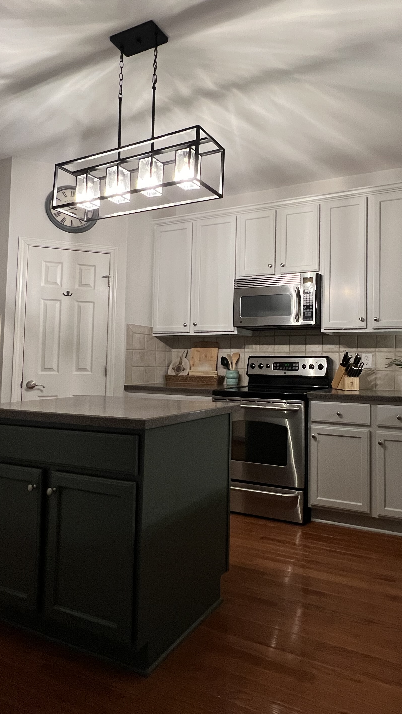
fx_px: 379
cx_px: 286
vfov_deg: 86.6
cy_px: 342
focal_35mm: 20
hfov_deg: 54.1
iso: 320
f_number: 1.8
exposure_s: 1/60
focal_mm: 1.57
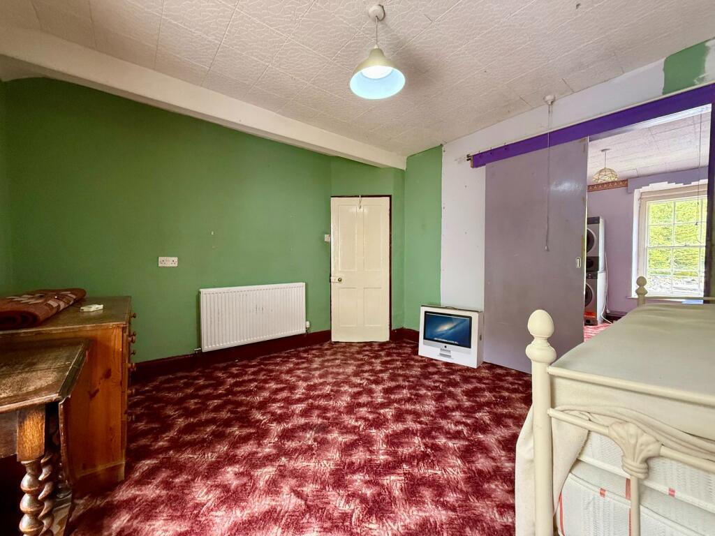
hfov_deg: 102.1
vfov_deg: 85.7
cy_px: 268
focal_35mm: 14
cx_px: 358
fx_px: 289
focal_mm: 2.22
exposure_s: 1/60
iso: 400
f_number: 2.2
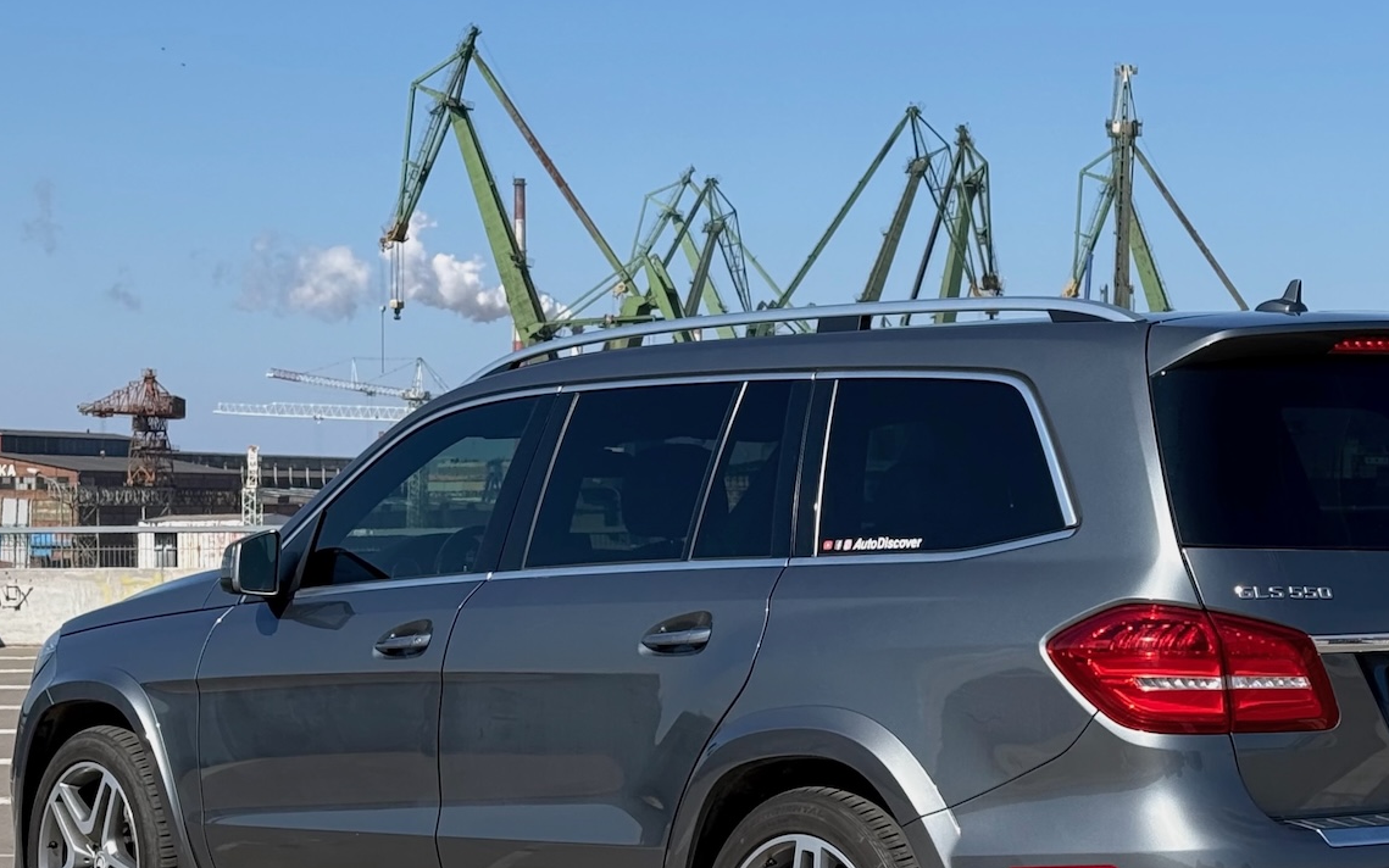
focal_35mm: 67
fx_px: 2536
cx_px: 863
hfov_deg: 30.5
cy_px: 643
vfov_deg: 19.3
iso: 80
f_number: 1.78
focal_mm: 6.76
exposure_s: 1/3891
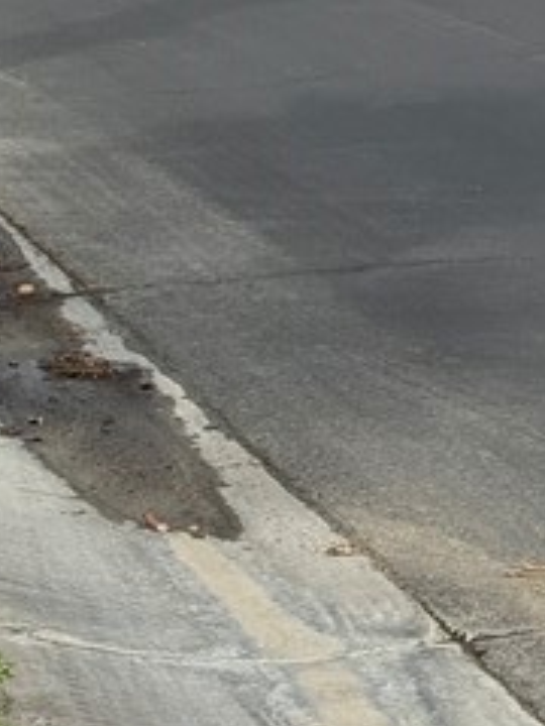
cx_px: 678
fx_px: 4303
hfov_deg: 7.2
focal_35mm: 205
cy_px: -299
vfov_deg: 9.4
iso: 64
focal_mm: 6.76
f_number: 1.78
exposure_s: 1/4587
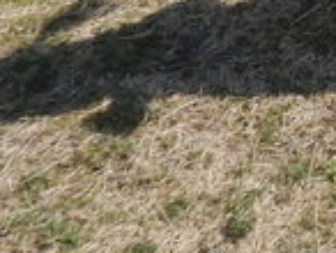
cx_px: 720
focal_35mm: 164
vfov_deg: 8.6
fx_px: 1594
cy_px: -230
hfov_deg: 10.8
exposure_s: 1/1250
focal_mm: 4.3
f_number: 4.1
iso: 125
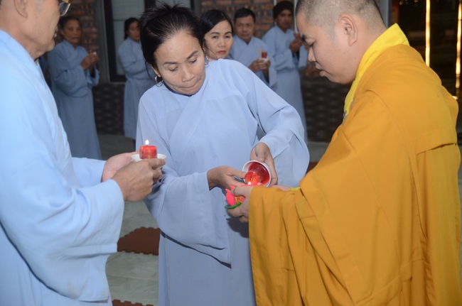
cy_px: 153
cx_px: 231
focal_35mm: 51
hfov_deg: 38.9
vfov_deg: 26.4
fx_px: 653
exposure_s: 1/200
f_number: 2.8
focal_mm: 34
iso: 800
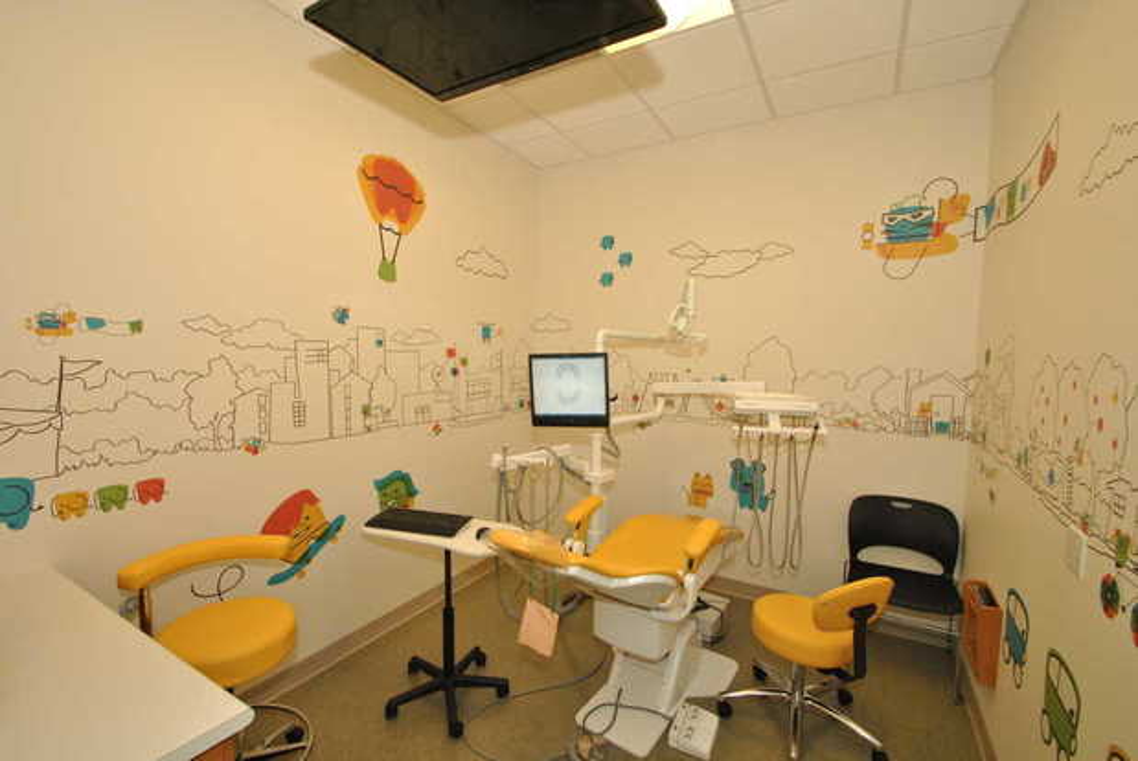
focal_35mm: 15
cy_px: 380
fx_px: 475
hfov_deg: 100.3
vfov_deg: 77.4
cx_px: 569
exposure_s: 1/60
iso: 800
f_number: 7.1
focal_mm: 10
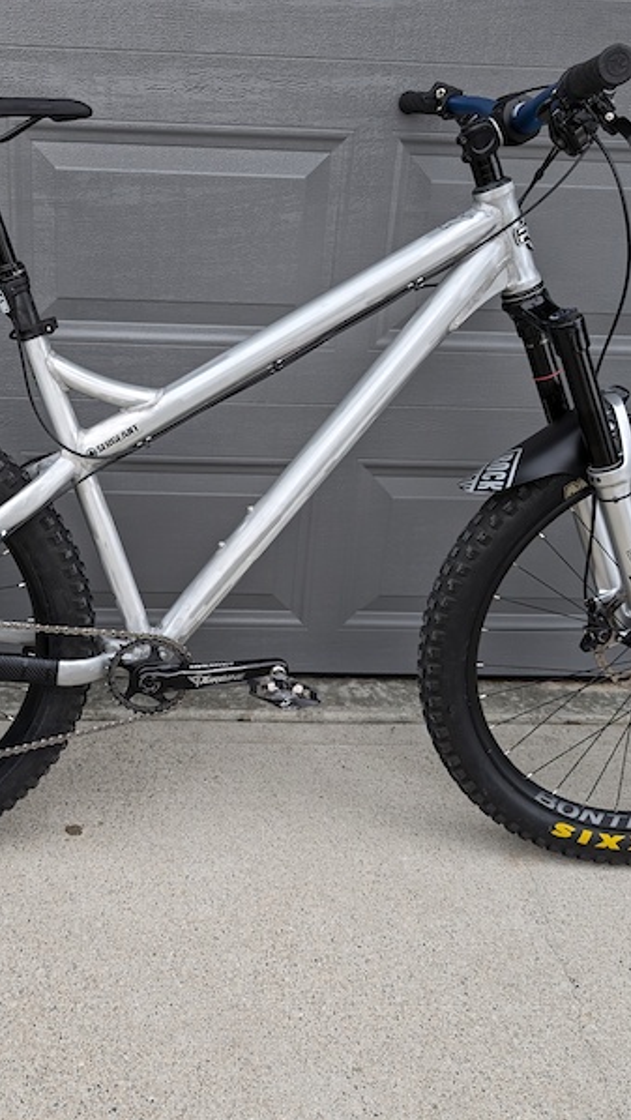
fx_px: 1040
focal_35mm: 35
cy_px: 558
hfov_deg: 33.4
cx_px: 193
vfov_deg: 56.6
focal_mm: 6.9
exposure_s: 1/110
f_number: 1.68
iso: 48
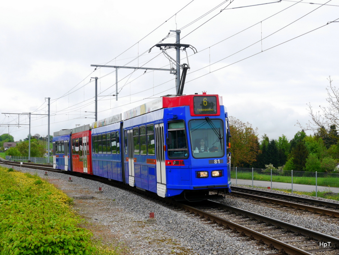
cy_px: 128
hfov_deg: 46.8
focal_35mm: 40
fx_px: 392
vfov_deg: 36.0
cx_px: 170
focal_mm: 20
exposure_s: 1/250
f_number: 7.1
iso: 160
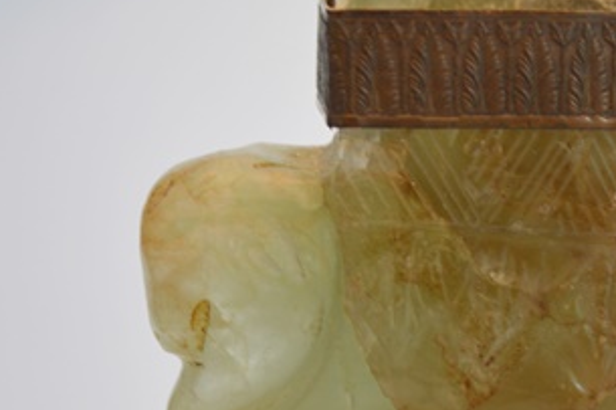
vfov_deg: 11.5
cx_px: 596
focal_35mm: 118
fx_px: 2018
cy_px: 349
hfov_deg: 17.0
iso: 250
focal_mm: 40
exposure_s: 1/125
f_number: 5.6
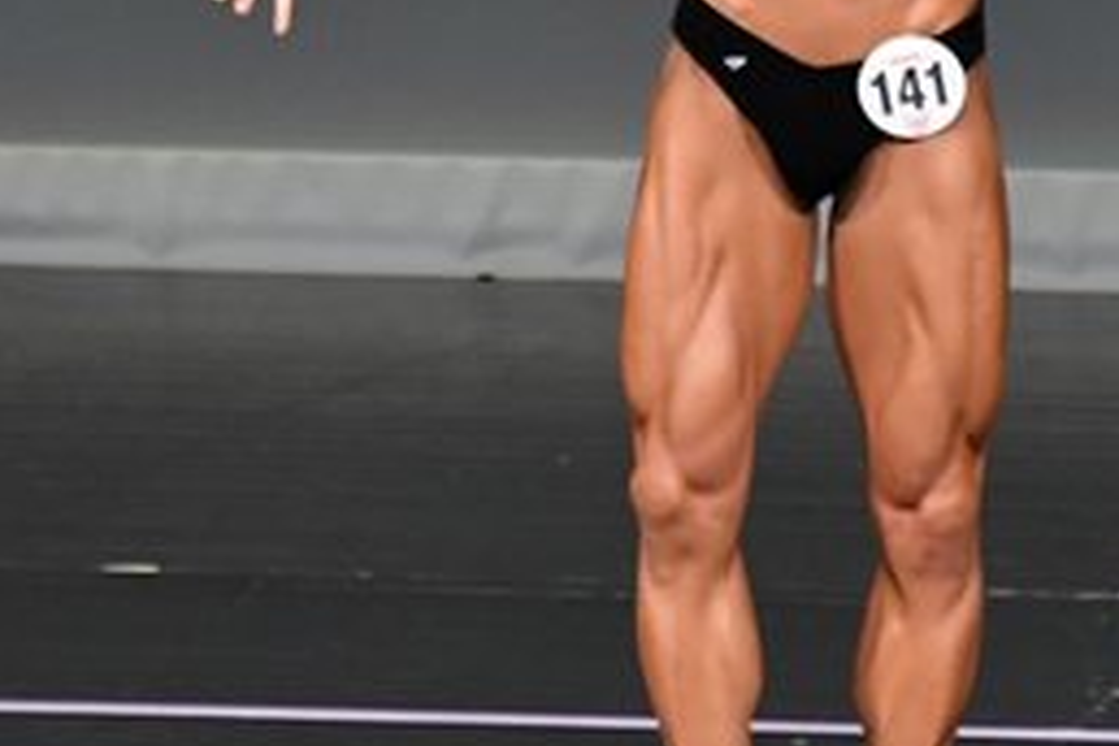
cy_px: -9
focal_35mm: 1036
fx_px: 32200
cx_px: 839
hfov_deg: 2.0
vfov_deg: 1.3
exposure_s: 1/400
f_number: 5.6
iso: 4000
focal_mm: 230
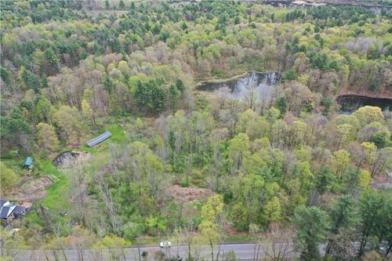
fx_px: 305
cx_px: 196
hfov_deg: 65.5
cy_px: 130
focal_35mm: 28
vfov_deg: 46.4
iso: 100
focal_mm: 10.26
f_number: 2.8
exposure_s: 1/320
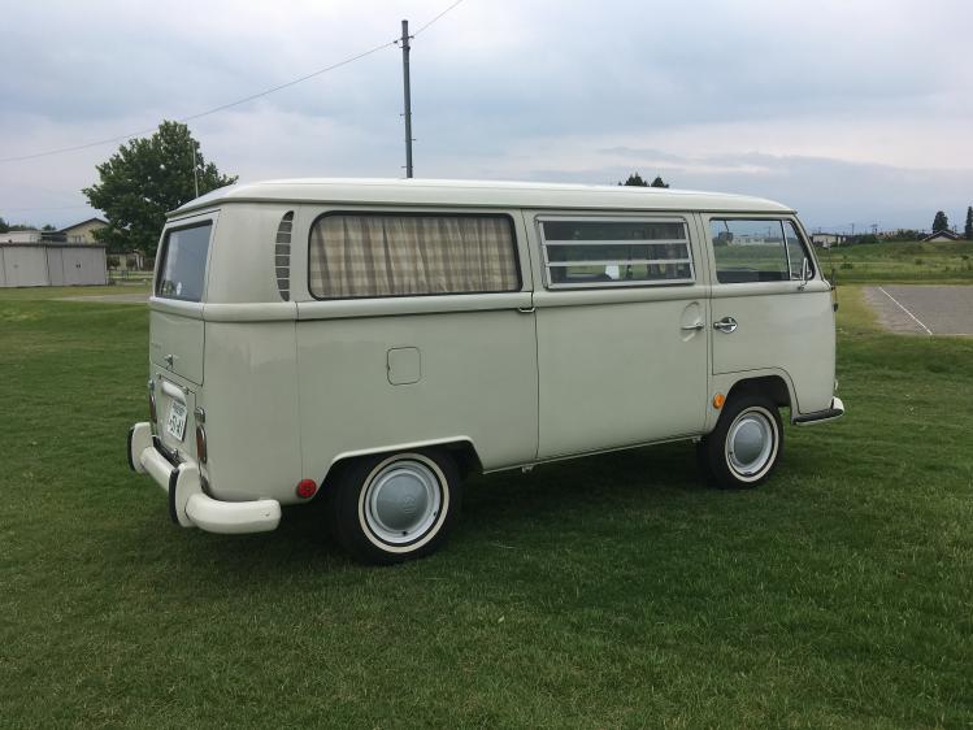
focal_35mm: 29
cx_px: 486
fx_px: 815
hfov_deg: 61.7
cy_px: 365
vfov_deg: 48.2
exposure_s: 1/1304
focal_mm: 4.15
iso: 25
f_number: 2.2
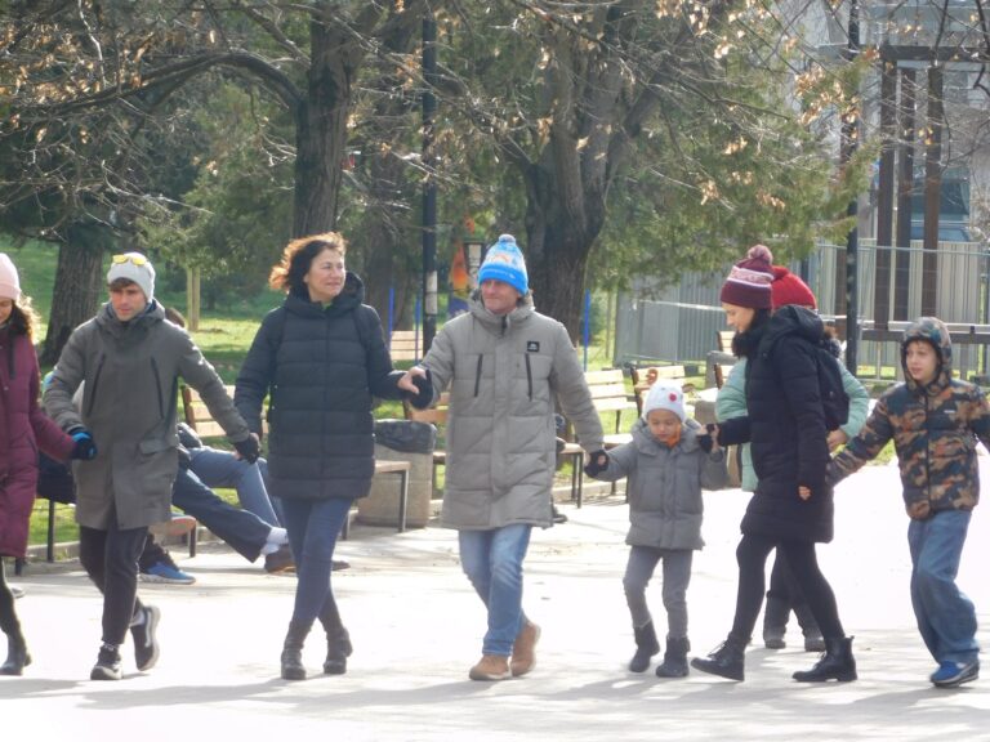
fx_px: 9609
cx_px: 495
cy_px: 371
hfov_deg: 5.9
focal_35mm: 336
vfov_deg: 4.4
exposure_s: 1/125
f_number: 5.8
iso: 125
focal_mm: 59.7
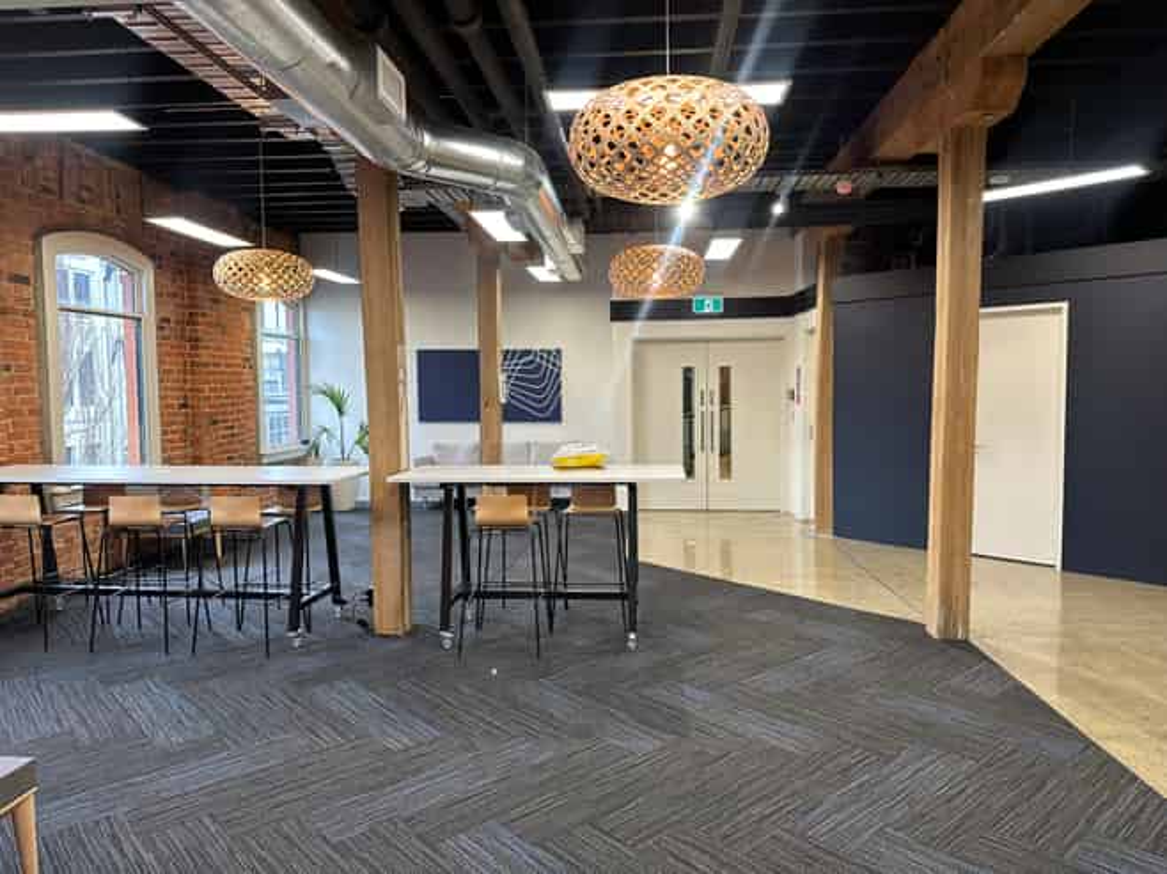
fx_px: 809
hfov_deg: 71.6
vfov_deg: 56.8
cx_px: 584
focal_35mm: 24
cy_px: 437
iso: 125
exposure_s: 1/50
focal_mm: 6.86
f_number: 1.78
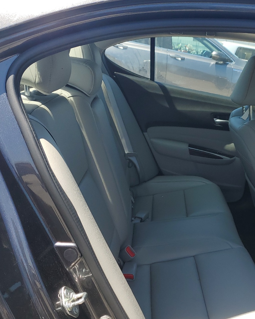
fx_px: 377
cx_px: 196
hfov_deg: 36.3
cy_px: 187
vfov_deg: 45.6
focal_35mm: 40
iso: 50
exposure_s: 1/1250
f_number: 1.5
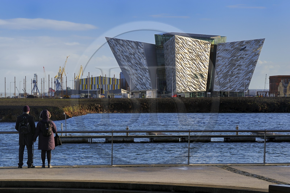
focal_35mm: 105
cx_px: 145
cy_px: 96
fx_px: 846
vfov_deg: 13.0
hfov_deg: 19.5
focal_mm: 105
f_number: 11
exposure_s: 1/160
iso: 200
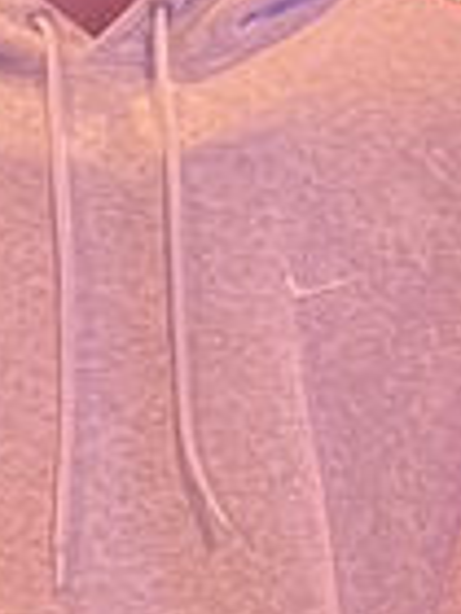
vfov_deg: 10.3
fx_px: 3374
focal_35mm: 190
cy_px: 605
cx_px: 1304
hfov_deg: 7.1
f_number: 1.6
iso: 320
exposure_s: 1/60
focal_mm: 5.1
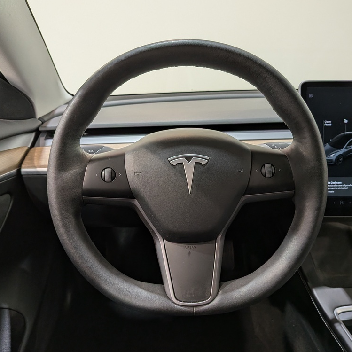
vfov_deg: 55.6
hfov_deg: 55.6
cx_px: 189
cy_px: 176
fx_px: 334
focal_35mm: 29
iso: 82
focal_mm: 4.53
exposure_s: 1/50
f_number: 1.7
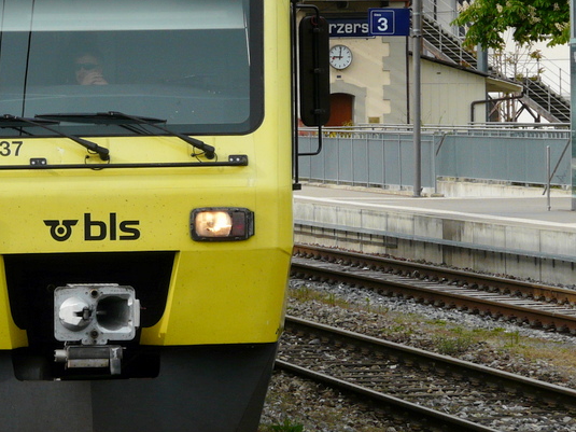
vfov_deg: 5.8
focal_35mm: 258
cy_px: 98
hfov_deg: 7.7
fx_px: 4292
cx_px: 39
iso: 100
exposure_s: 1/320
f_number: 5.6
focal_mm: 22.6
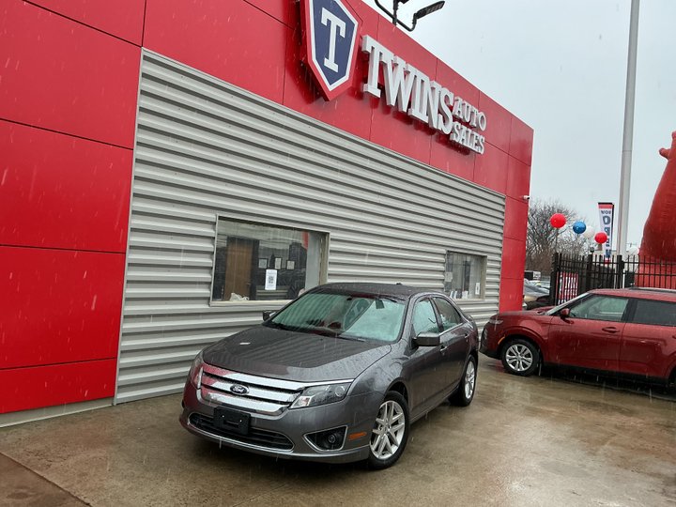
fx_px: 566
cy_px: 254
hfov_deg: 61.7
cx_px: 338
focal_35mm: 29
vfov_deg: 48.2
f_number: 1.8
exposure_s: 1/60
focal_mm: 3
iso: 50
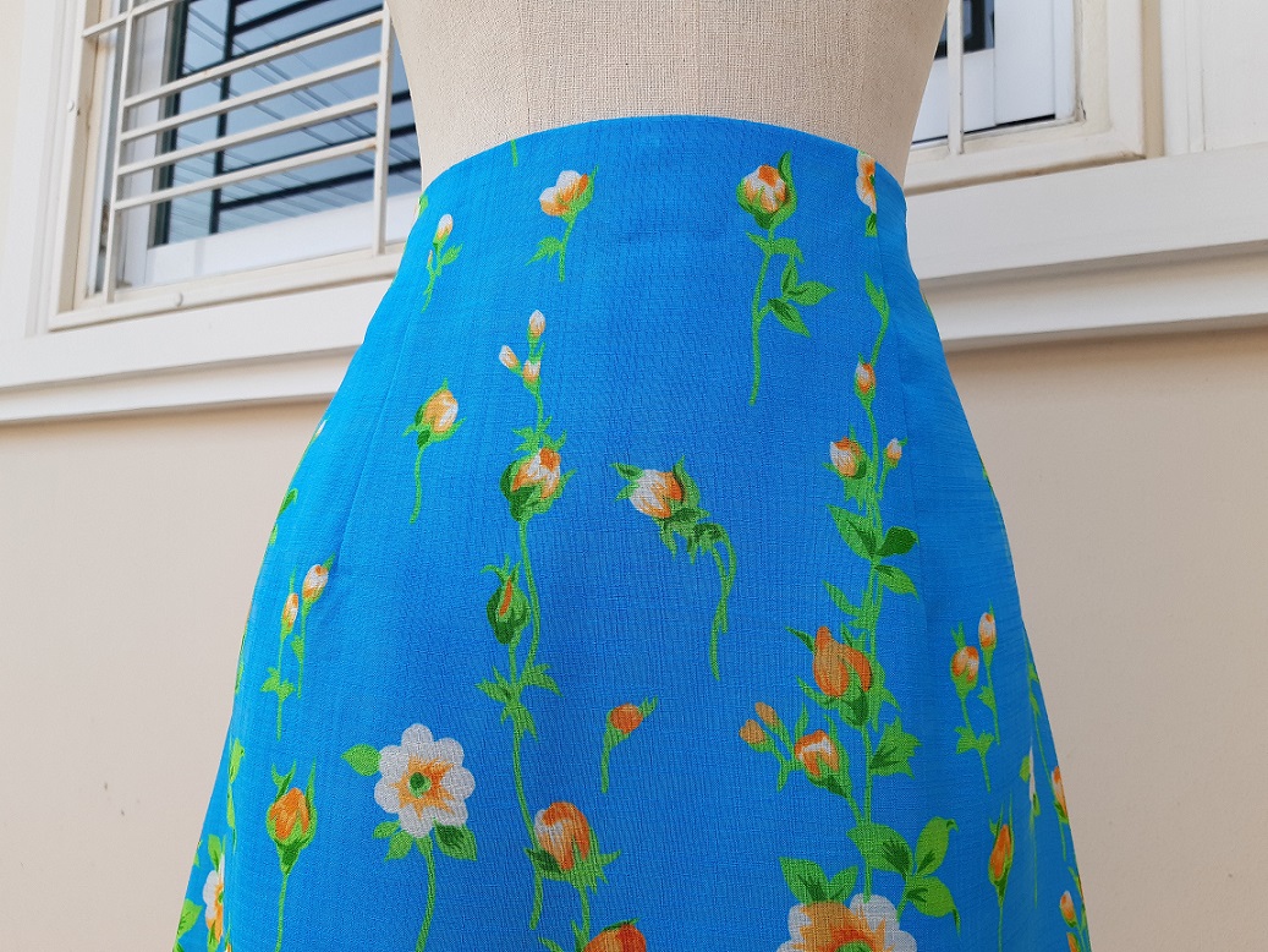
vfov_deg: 53.1
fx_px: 953
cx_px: 634
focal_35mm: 26
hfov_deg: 67.3
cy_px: 476
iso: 40
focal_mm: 3.92
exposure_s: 1/360
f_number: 1.7
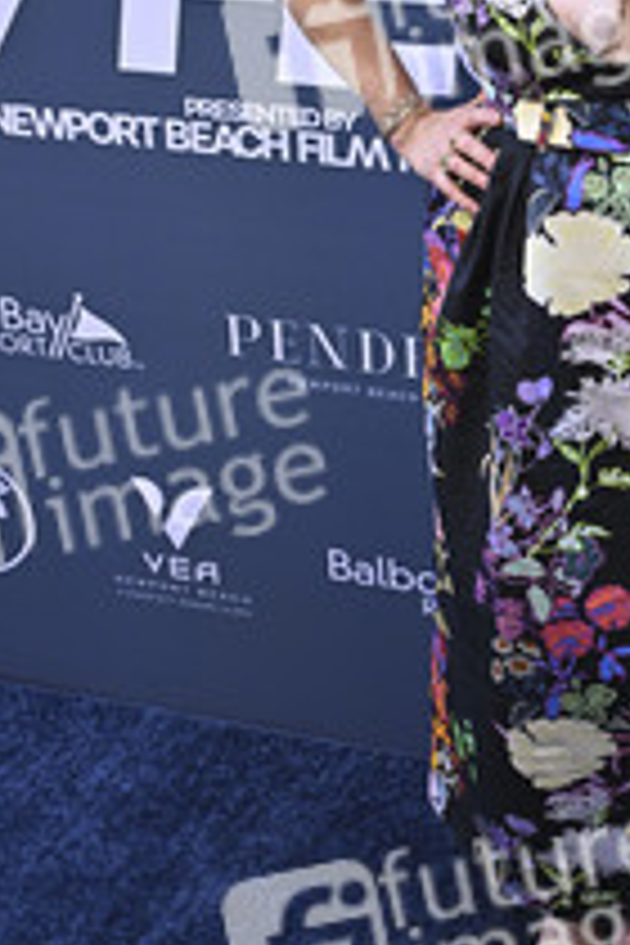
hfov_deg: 22.0
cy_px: 252
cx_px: 585
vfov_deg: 32.9
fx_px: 1574
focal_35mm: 60
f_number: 6.3
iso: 1000
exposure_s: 1/320
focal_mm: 31.5
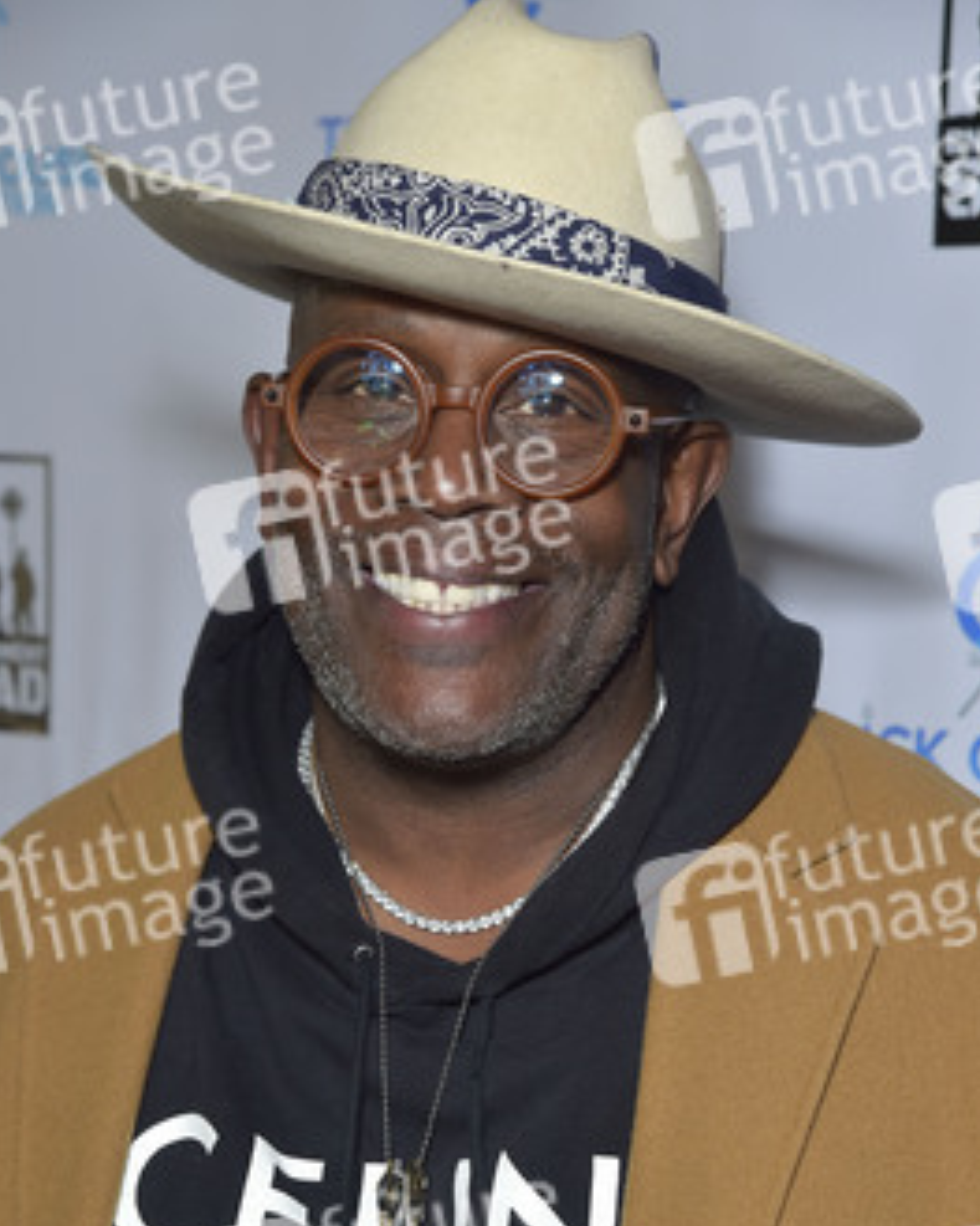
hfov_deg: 15.9
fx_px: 3518
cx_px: 490
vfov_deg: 19.8
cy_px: 712
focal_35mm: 97
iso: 1250
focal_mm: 85
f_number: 6.3
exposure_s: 1/250
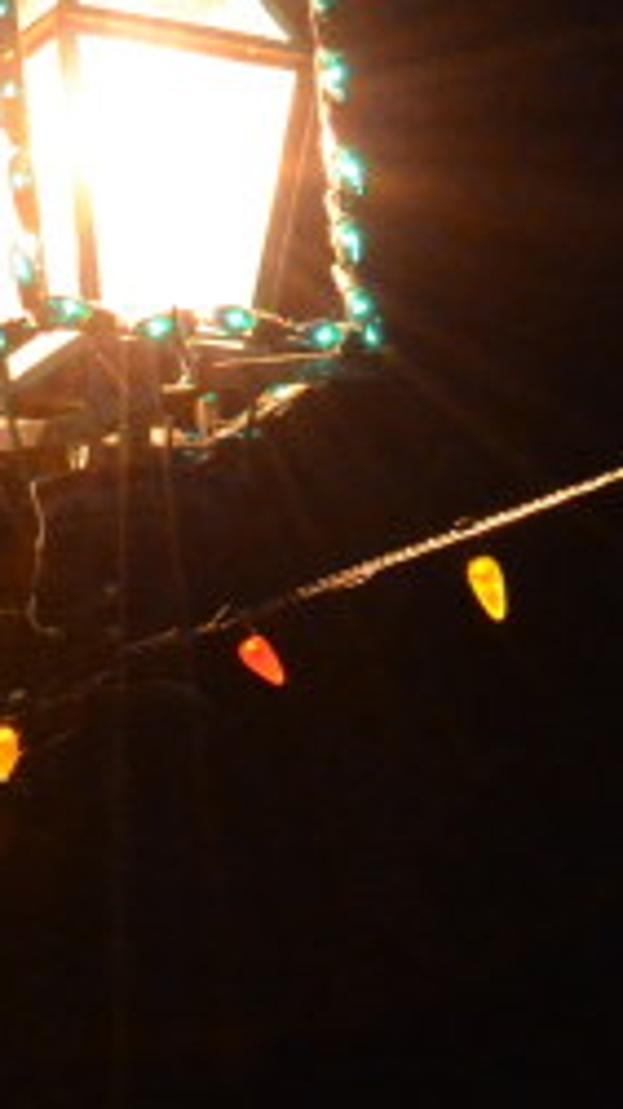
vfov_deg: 15.1
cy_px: 919
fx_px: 4145
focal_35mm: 141
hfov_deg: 8.5
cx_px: -40
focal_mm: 22
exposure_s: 1/60
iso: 4000
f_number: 5
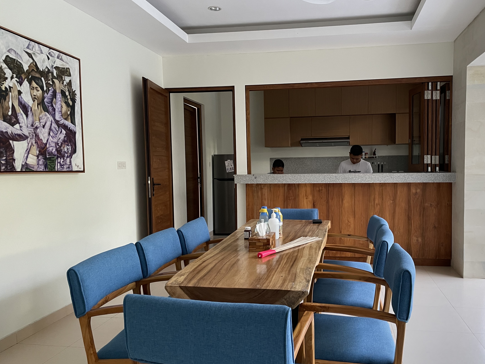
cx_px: 277
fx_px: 420
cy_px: 192
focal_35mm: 30
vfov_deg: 46.8
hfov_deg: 59.7
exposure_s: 1/60
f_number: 1.6
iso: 200
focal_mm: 4.2
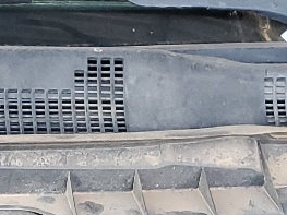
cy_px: 541
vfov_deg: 8.5
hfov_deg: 12.1
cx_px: -97
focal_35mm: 158
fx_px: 1309
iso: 72
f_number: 1.5
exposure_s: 1/120
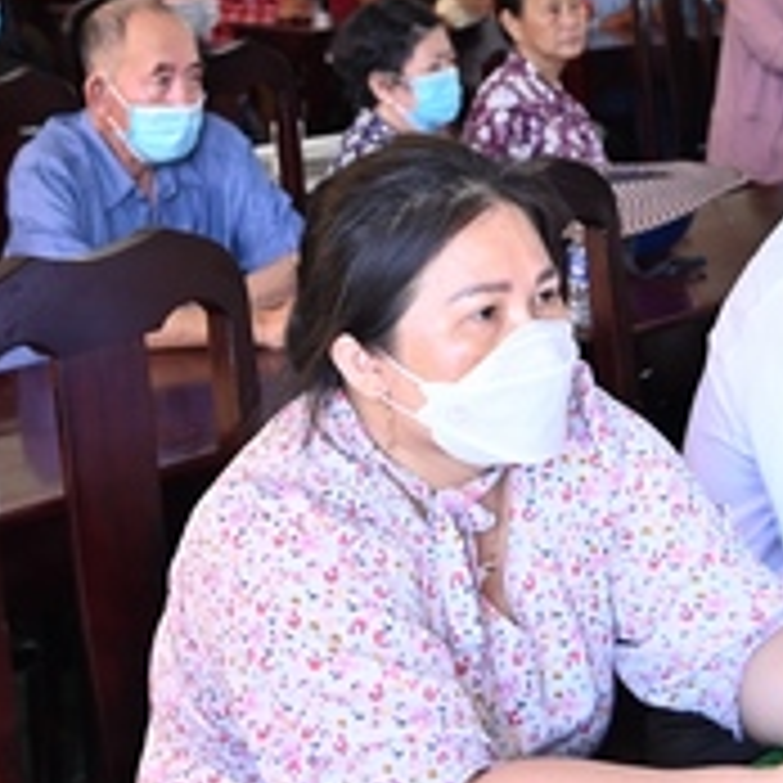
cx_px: 441
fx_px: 1945
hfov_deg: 22.7
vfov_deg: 22.4
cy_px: 130
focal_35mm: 76
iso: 800
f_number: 4
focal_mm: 24
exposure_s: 1/125
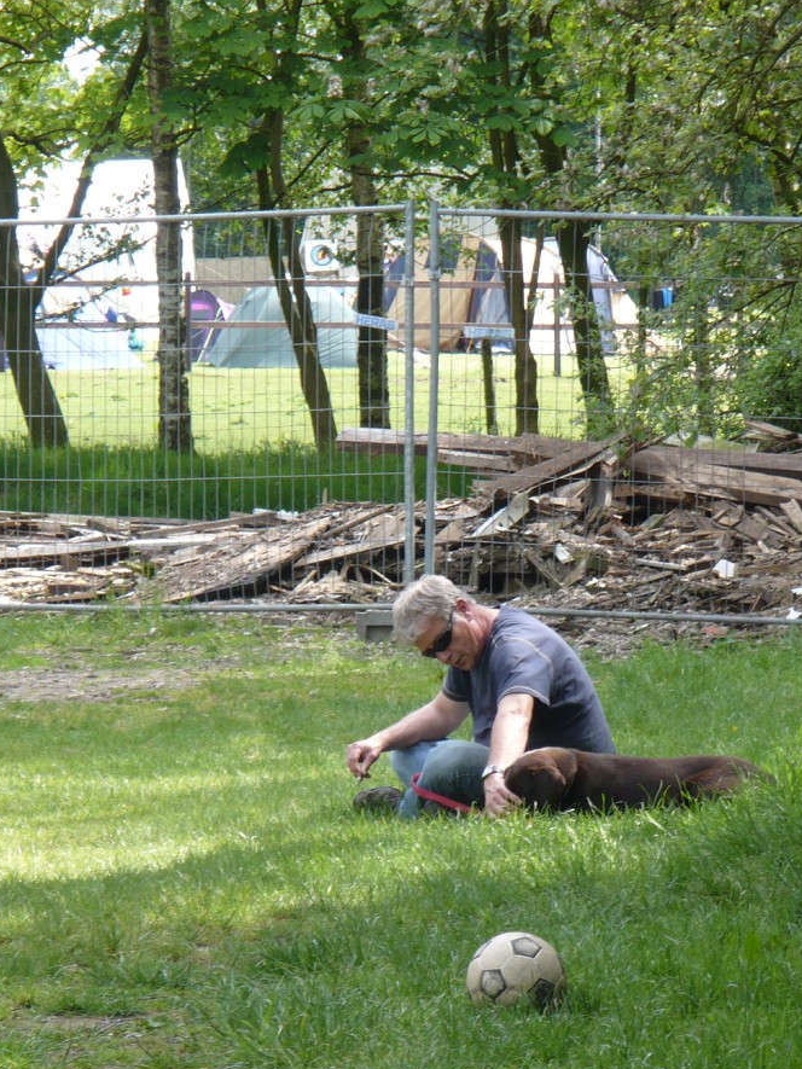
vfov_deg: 6.6
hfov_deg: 4.9
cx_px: 372
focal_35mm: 301
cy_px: 582
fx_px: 9296
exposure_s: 1/125
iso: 100
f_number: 4.5
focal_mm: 36.6
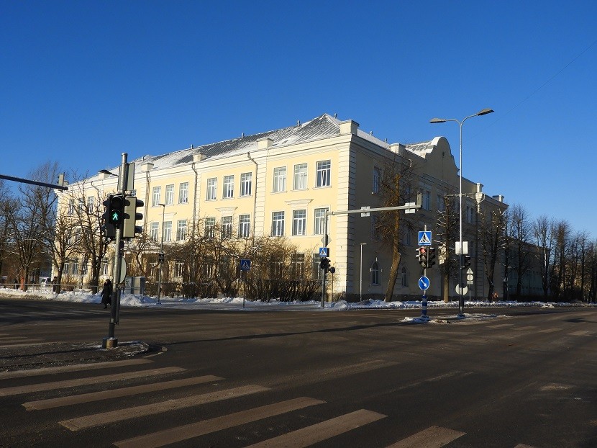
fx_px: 517
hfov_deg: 60.0
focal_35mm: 30
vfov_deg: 46.8
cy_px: 224
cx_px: 298
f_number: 3.5
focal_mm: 5.4
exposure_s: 1/1600
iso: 100
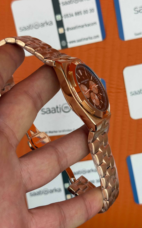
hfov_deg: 24.0
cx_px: 74
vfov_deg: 37.5
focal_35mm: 54
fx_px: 334
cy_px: 119
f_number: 1.78
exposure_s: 1/663
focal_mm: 6.76
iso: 64
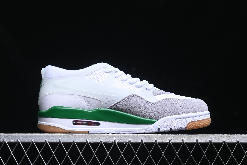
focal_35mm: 75
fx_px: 515
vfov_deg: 18.2
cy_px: 82
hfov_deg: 27.0
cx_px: 124
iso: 160
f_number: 6.3
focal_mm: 50
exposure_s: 1/60
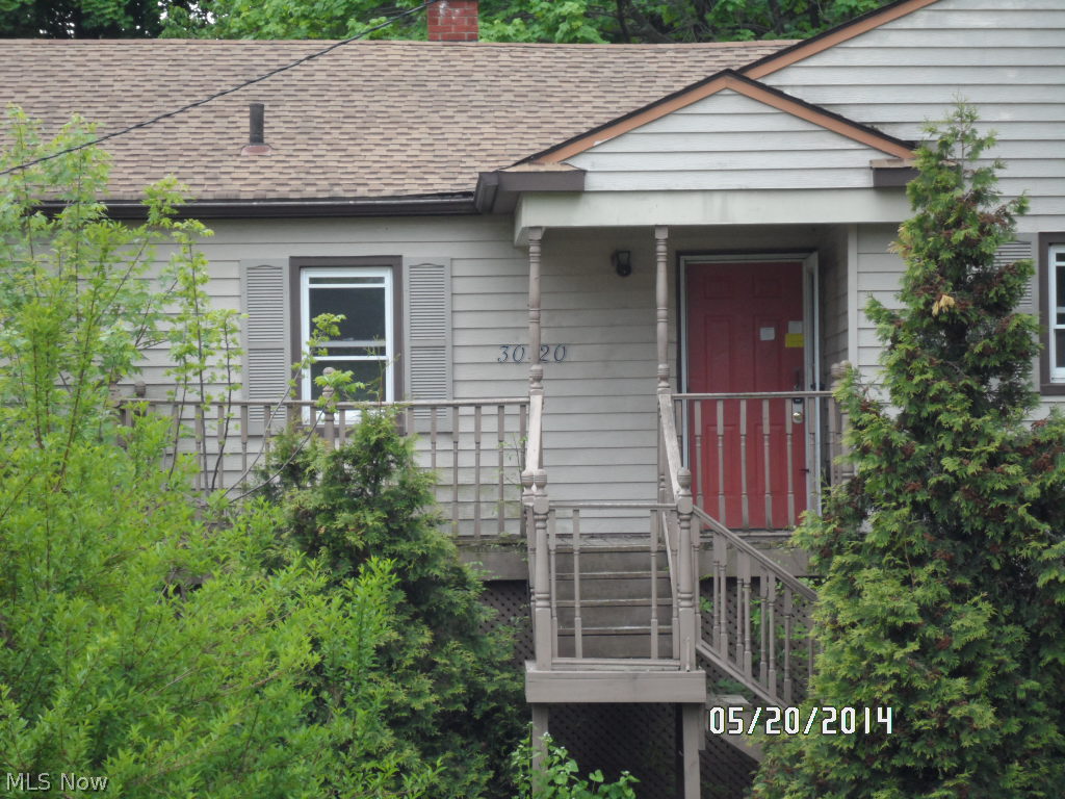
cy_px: 400
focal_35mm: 125
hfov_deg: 15.8
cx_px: 532
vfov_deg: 11.9
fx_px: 3846
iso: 240
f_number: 6.3
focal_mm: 22.5
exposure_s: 1/60
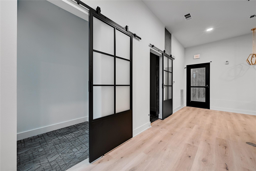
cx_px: 128
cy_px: 86
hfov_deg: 104.3
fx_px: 100
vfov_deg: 81.2
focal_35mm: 14
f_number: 10
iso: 400
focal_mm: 14
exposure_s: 1/2
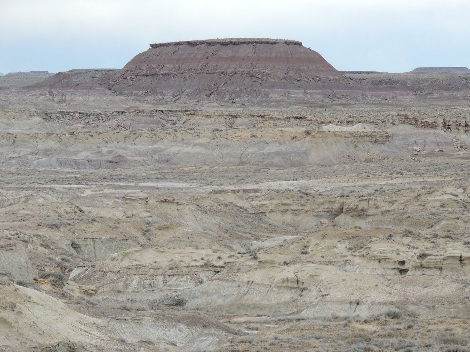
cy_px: 176
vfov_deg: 7.4
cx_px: 235
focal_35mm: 200
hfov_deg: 9.9
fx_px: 2716
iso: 100
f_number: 4.6
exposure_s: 1/200
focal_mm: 35.6
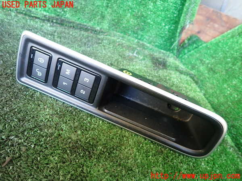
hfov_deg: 69.4
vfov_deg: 54.9
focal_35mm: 25
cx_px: 121
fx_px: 175
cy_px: 90
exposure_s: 1/30
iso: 200
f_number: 2
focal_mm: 4.5
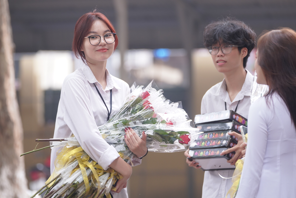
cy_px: 99
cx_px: 148
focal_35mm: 231
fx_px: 1901
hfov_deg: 8.9
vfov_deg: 6.0
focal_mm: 154
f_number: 2.8
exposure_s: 1/125
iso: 640
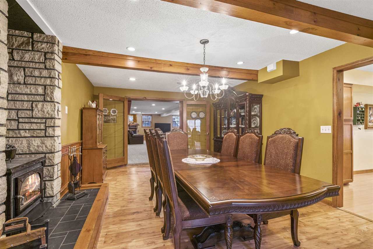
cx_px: 186
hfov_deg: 93.3
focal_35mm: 17
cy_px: 124
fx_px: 176
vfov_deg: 70.4
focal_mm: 17
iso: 640
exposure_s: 1/13
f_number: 8
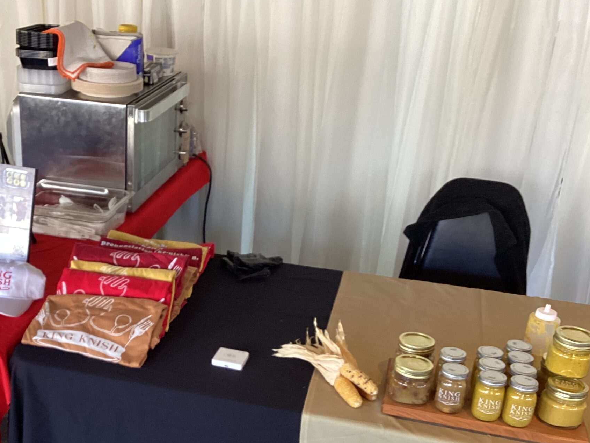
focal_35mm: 47
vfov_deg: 30.6
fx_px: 801
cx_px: 155
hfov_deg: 39.5
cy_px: 304
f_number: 2.4
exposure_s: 1/60
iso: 250
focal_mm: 3.3
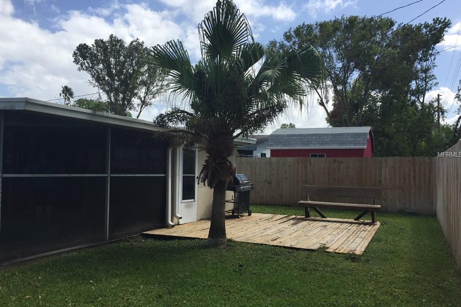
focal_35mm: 31
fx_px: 397
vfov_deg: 42.3
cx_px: 229
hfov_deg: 60.3
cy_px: 155
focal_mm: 4.15
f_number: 2.2
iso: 32
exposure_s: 1/1883
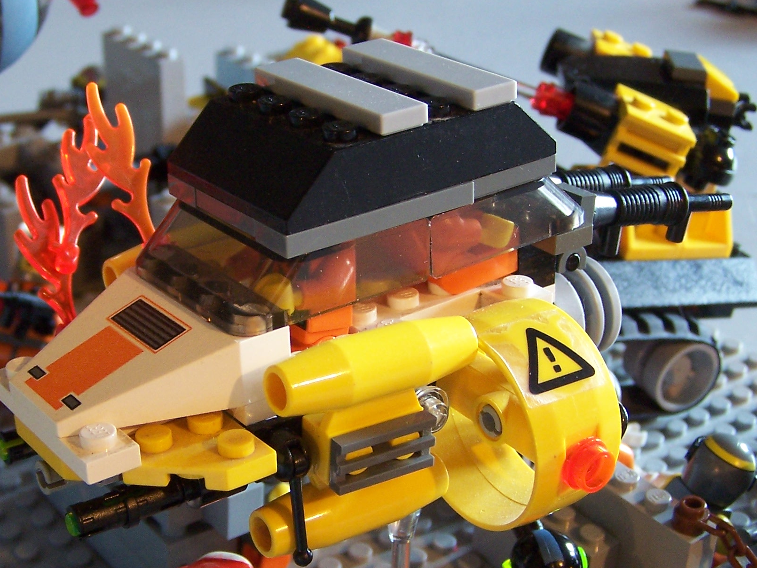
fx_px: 1400
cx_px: 302
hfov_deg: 30.2
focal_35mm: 64
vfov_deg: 22.9
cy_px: 344
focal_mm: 6.7
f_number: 2.8
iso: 140
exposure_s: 1/8
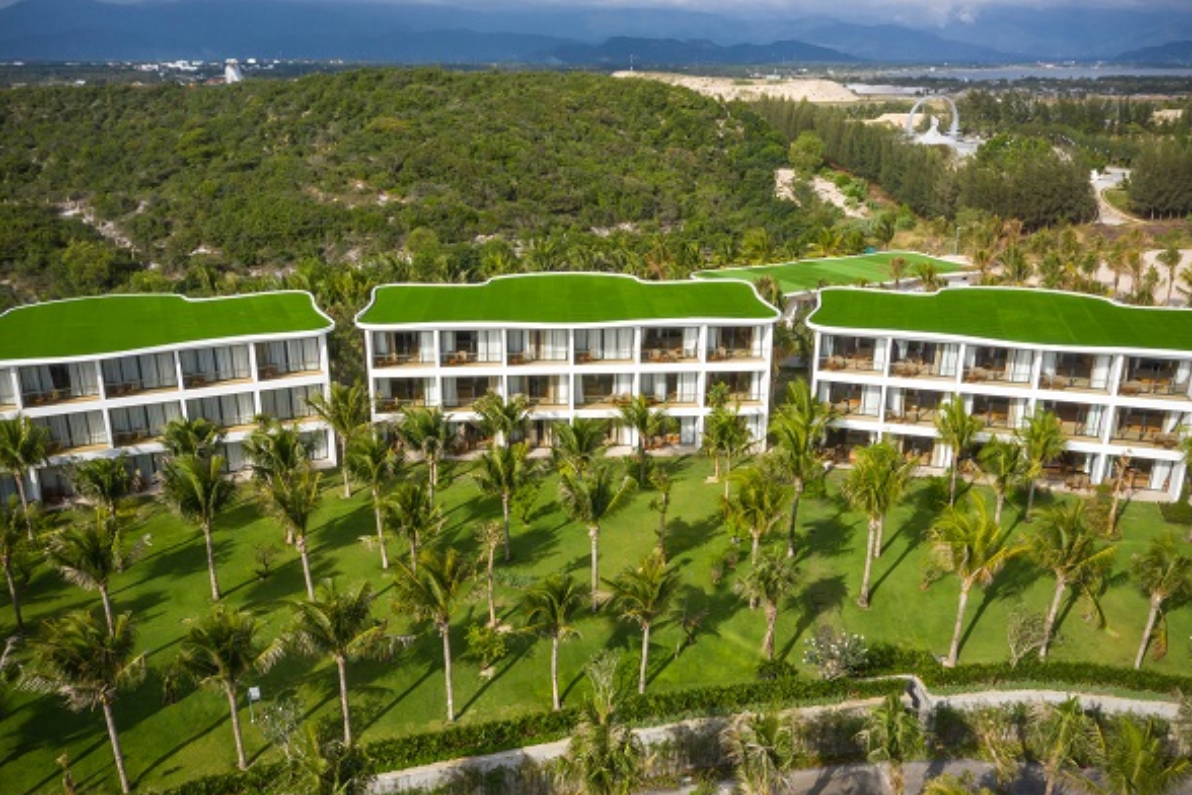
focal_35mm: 30
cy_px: 412
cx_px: 584
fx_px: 993
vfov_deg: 43.6
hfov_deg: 61.9
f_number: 11
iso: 100
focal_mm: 10.26
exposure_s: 1/240
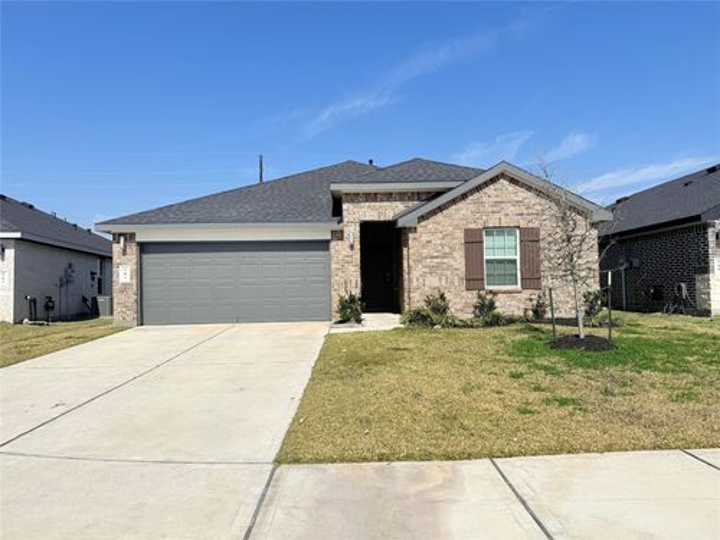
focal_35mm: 24
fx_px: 499
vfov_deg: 56.8
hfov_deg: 71.6
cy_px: 270
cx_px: 360
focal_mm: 6.76
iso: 80
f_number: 1.78
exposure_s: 1/10309
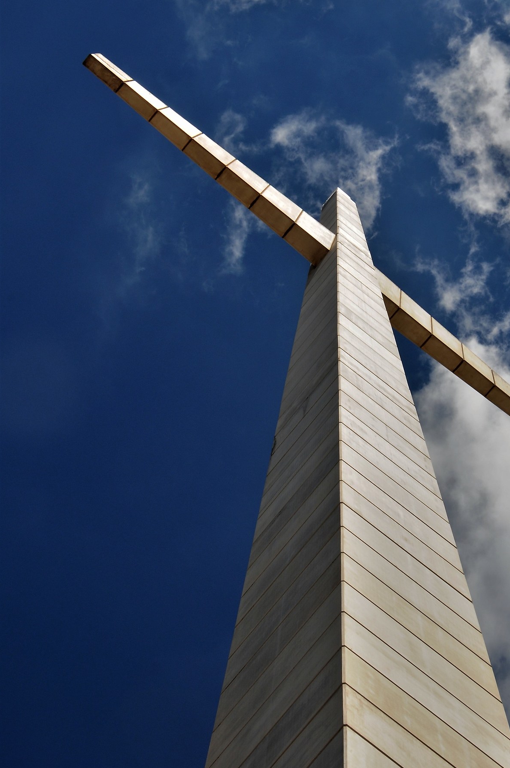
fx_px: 1982
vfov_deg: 21.9
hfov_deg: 14.6
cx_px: 342
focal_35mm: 93
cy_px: 345
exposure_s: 1/400
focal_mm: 46
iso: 200
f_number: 10
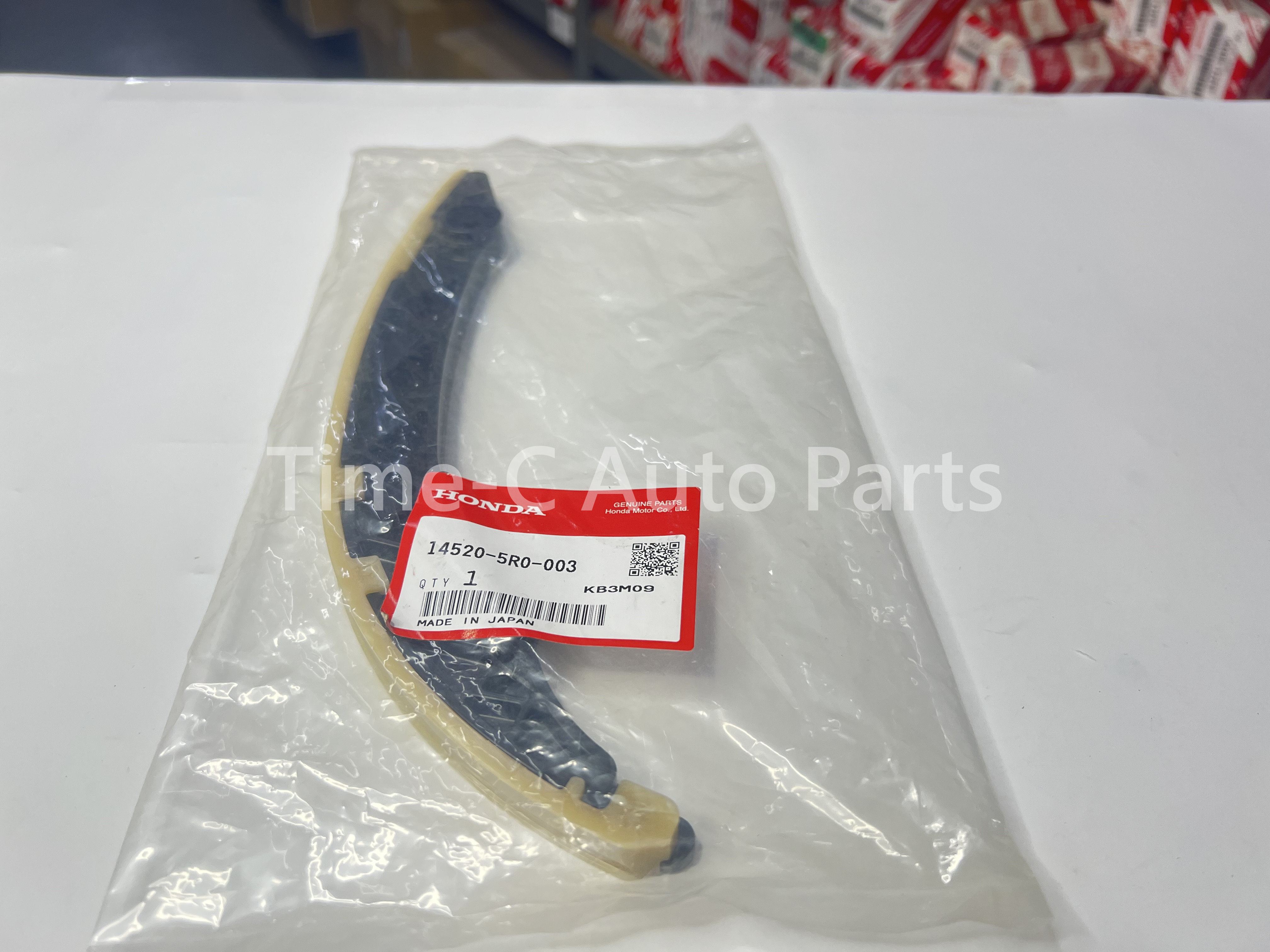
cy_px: 476
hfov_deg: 67.3
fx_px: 954
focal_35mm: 26
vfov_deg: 53.1
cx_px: 635
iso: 125
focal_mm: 5.7
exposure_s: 1/106
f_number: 1.5
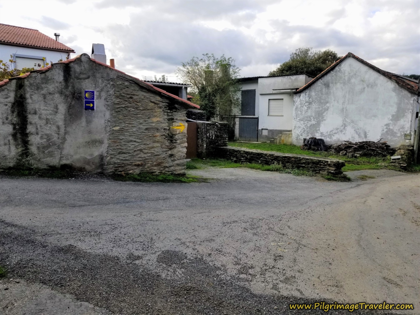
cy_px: 158
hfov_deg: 67.3
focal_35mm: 26
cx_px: 210
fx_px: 315
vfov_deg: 53.1
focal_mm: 4.3
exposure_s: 1/1464
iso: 50
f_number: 1.7
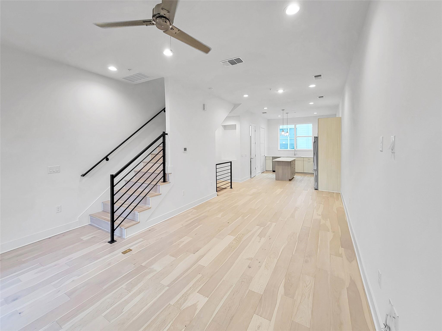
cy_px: 166
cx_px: 221
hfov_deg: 106.2
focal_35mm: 13
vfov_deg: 89.9
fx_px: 166
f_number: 2.2
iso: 125
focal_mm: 2.2
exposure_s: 1/60
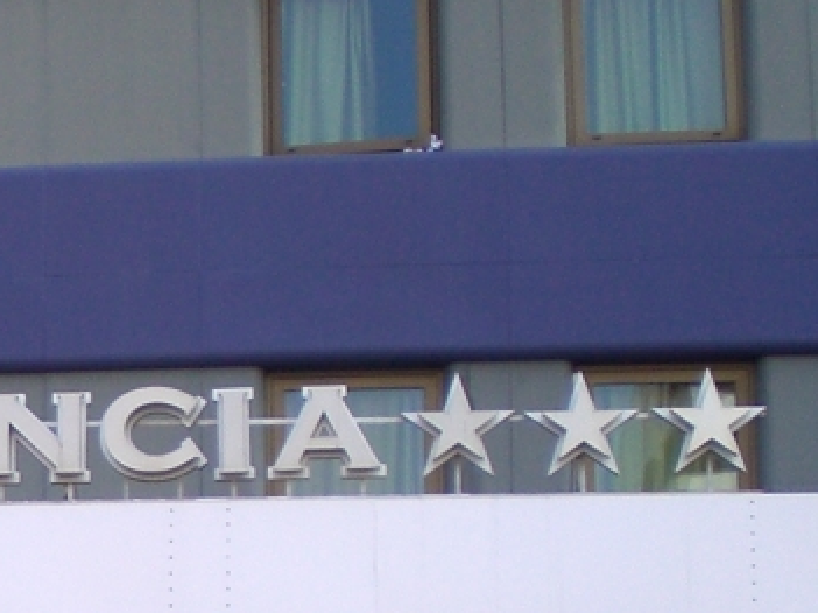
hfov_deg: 14.0
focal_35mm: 130
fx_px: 3071
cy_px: 783
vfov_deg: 11.1
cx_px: -473
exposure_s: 1/250
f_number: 3.1
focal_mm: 6.3
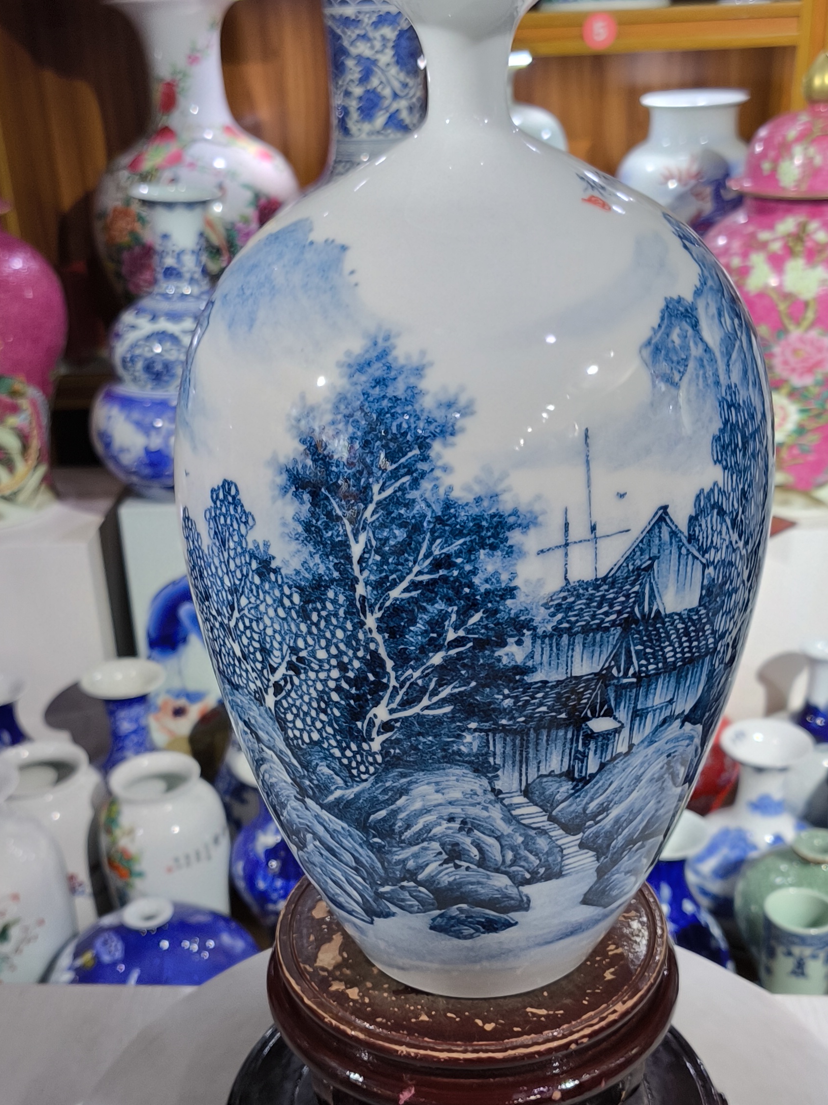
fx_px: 1340
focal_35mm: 42
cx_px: 424
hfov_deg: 34.3
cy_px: 646
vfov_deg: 44.6
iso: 200
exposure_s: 1/50
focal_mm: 5.35
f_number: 1.7
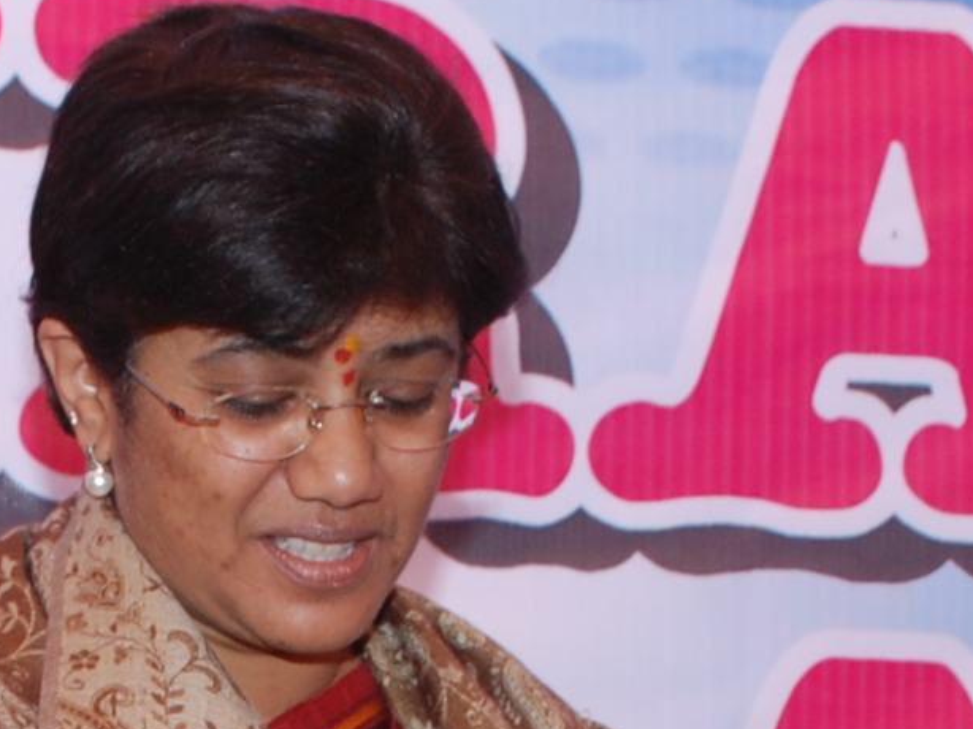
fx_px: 5367
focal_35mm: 191
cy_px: 1062
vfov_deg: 7.6
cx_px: 284
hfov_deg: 10.3
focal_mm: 28
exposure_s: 1/100
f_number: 5.6
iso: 200
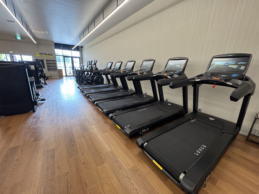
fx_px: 105
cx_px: 130
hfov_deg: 102.1
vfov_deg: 85.7
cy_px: 97
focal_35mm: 14
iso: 320
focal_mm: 2.22
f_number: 2.2
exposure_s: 1/86
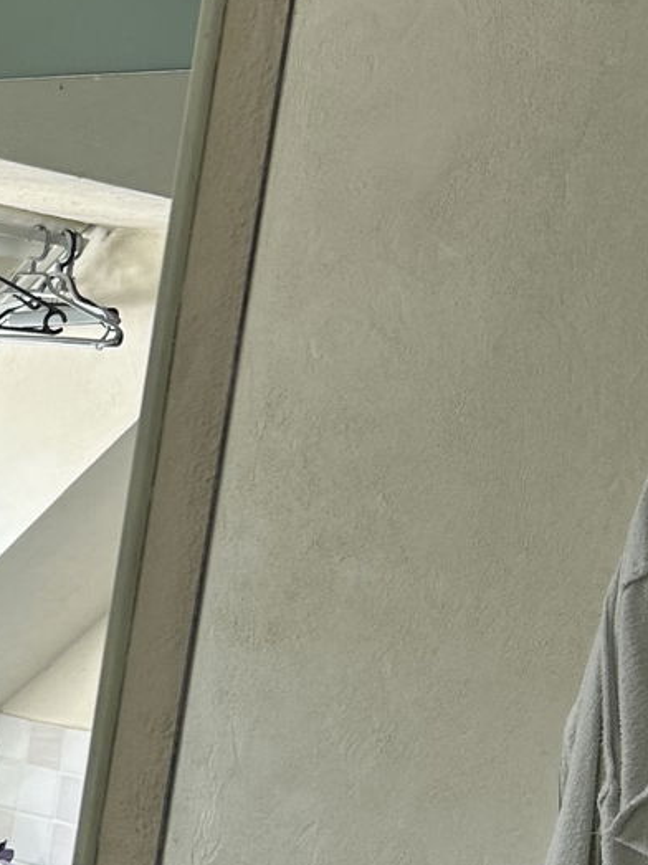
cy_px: 603
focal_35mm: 106
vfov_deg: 18.5
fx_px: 2647
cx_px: -645
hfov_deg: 12.3
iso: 32
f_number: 1.5
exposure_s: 1/121
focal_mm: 5.7
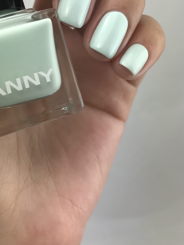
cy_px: 41
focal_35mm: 50
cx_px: 41
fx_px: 354
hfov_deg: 28.6
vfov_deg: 36.6
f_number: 1.8
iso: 20
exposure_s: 1/348
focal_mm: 3.99
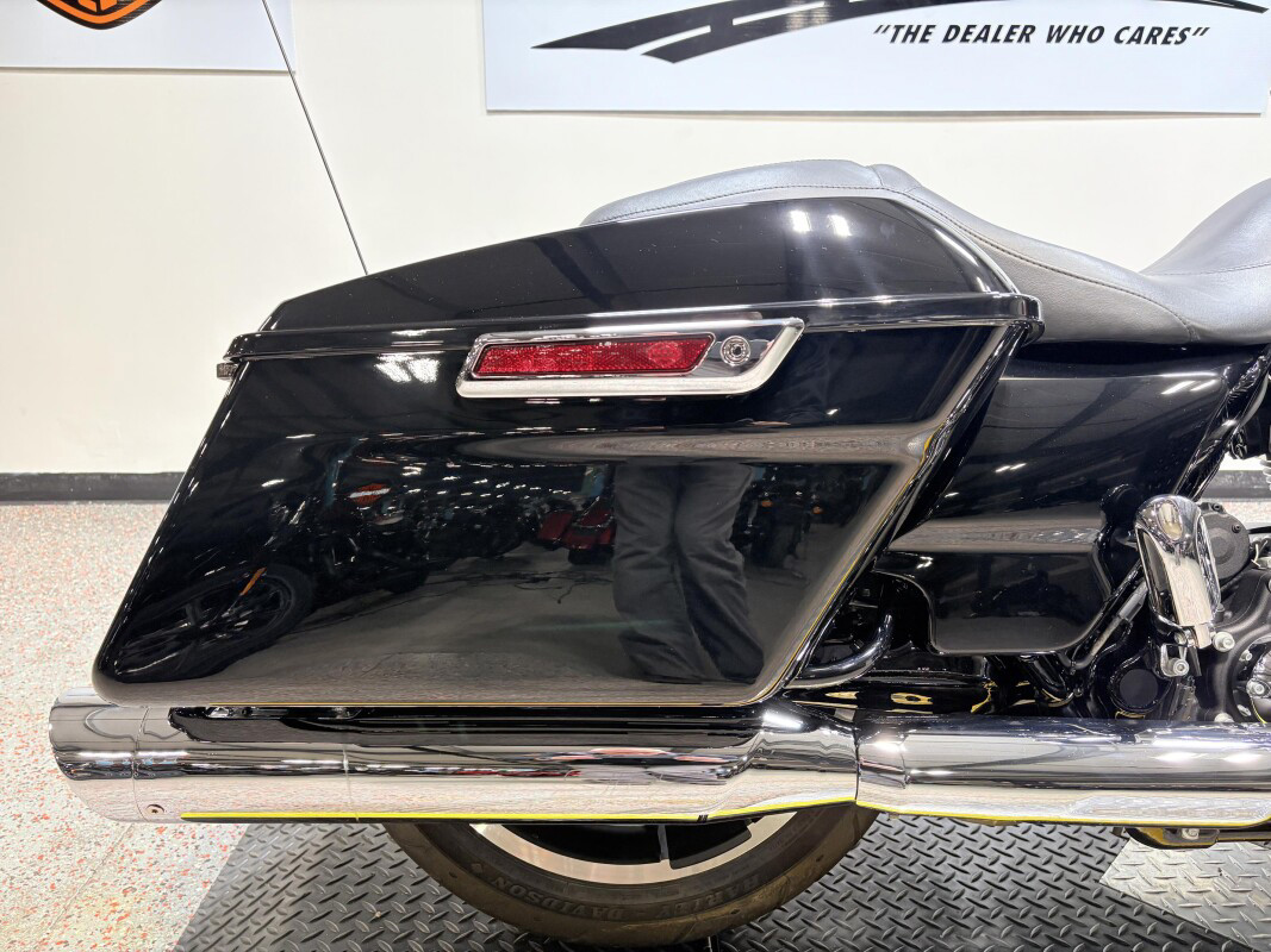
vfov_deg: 53.1
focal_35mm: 26
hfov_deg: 67.3
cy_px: 476
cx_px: 636
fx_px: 955
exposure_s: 1/120
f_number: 1.6
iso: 125
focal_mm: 5.96
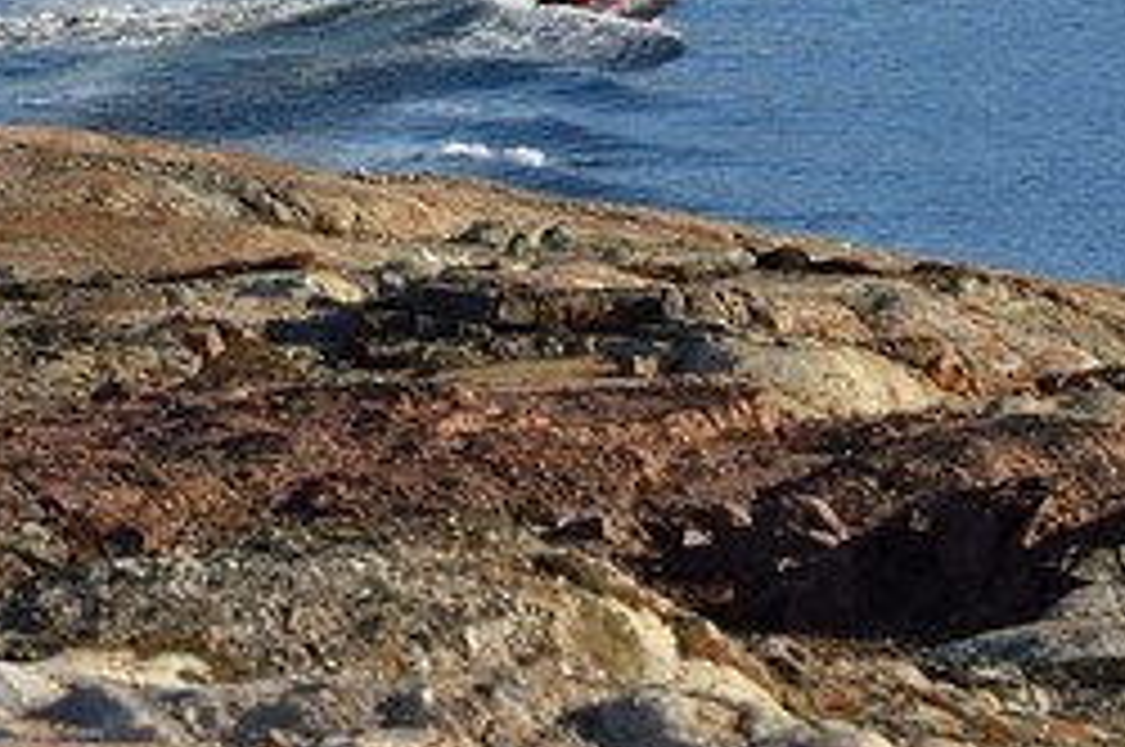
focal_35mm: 1281
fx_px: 39979
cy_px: -1233
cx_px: -927
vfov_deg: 1.1
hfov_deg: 1.6
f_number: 13
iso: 200
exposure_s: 1/320
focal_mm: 200
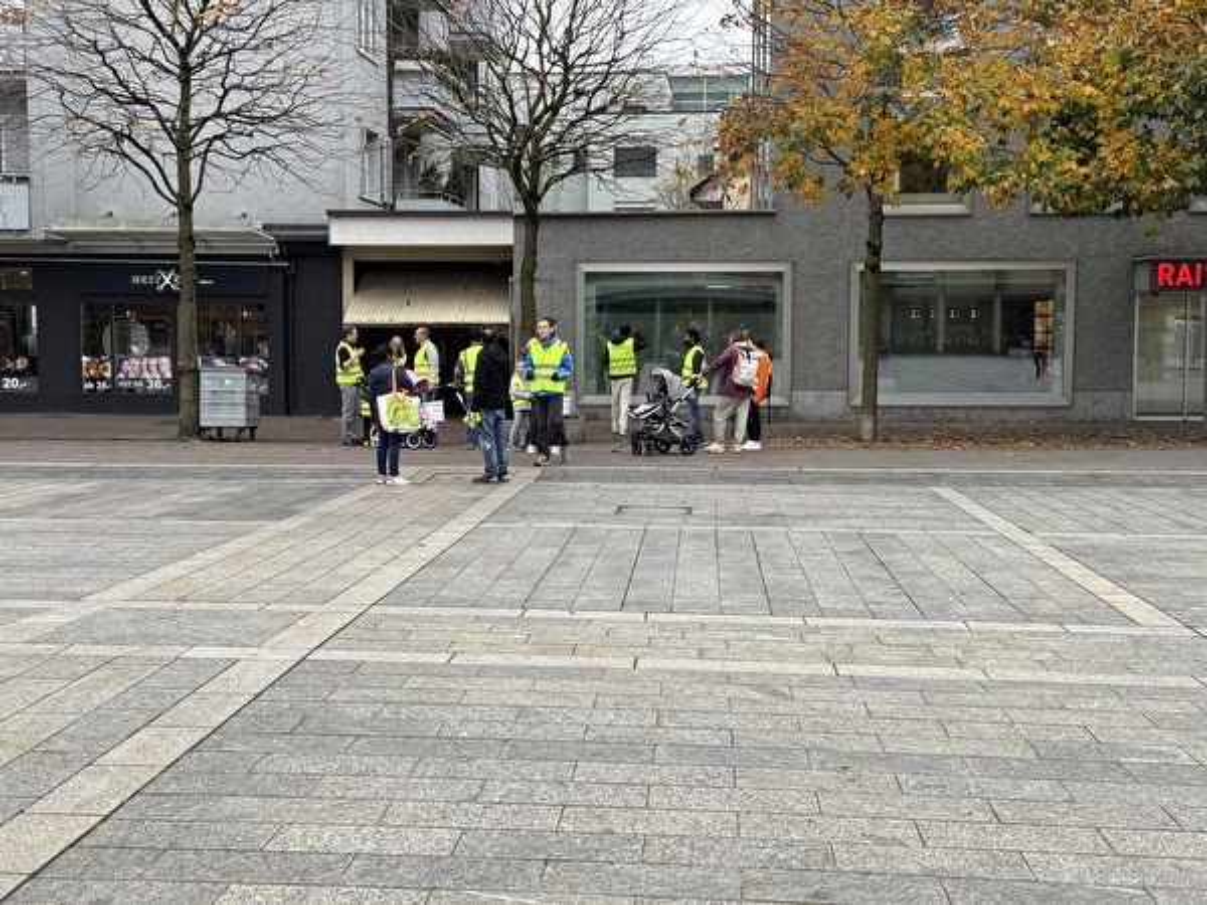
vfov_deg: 30.3
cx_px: 604
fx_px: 1674
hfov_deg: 39.7
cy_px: 452
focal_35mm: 48
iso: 64
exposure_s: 1/225
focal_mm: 6.76
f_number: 1.78
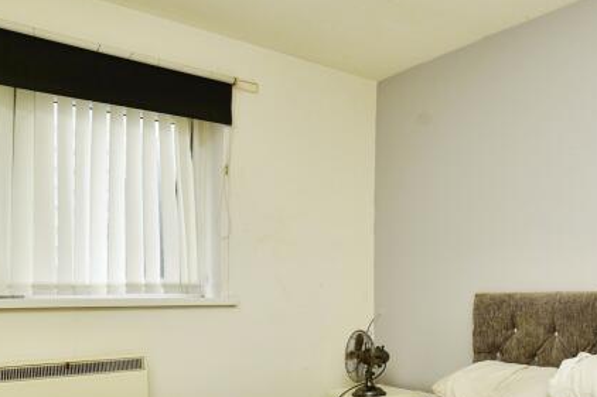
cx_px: 478
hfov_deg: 52.2
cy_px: 310
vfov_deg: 37.6
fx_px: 564
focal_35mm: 34
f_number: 8
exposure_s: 1/30
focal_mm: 14
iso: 160
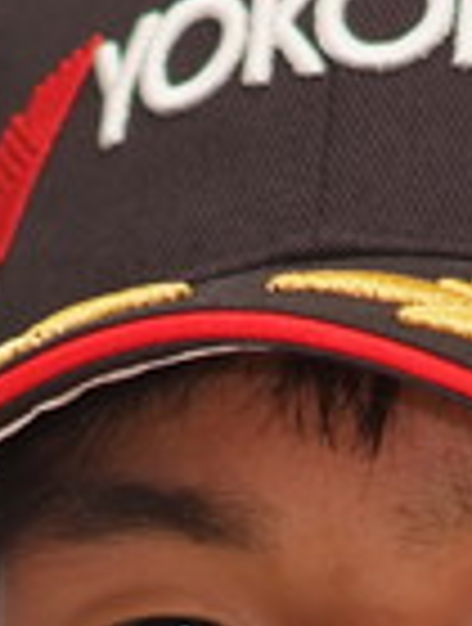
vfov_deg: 1.5
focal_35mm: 1340
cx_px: 184
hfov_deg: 1.1
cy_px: 950
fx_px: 24251
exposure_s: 1/125
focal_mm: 180
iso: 200
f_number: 2.8
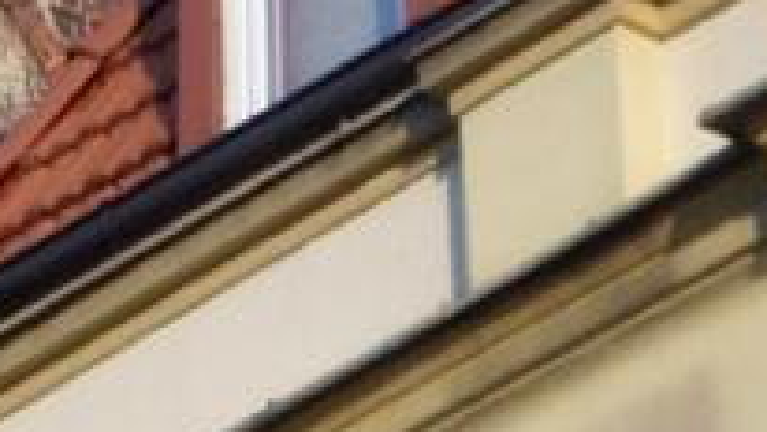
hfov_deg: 3.8
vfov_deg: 2.1
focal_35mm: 570
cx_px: -443
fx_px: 11596
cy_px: -1046
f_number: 5.9
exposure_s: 1/160
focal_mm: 18.8
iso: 160
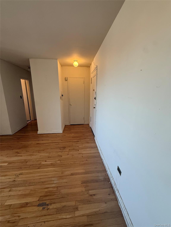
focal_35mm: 14
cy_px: 114
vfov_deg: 102.1
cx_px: 86
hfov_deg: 85.7
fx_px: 92
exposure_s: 1/120
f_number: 2.2
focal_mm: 2.22
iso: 320
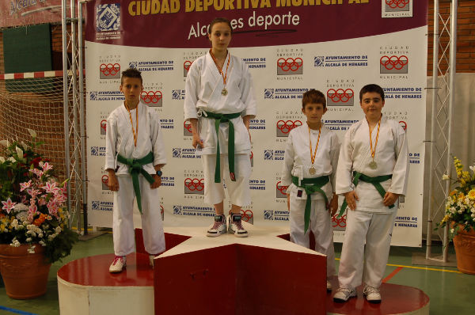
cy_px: 158
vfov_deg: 31.8
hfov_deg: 46.5
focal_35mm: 42
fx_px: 553
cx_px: 238
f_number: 3.5
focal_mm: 28
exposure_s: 1/50
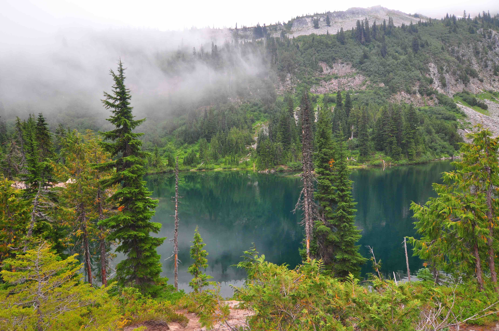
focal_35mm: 18
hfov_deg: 90.1
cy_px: 166
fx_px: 249
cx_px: 250
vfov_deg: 67.2
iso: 200
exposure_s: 1/60
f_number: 7.1
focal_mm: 12
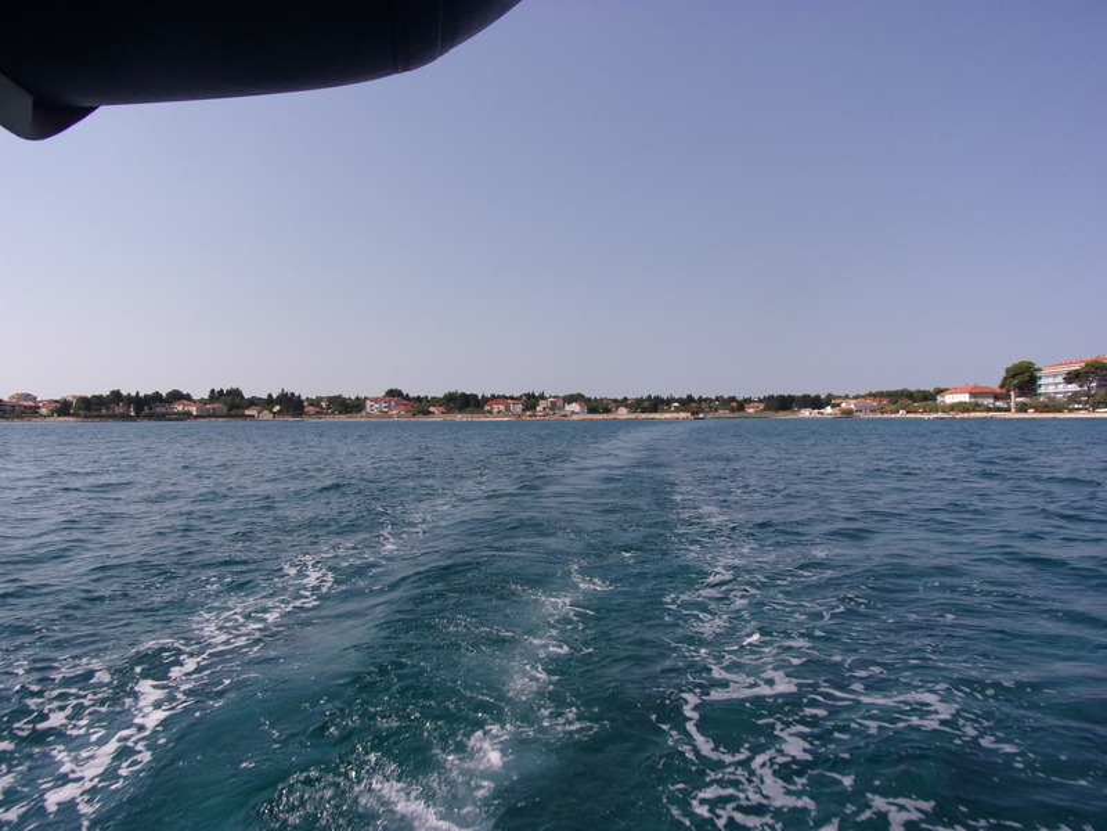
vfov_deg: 56.8
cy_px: 416
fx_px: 768
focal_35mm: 24
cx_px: 554
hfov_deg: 71.6
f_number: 10.8
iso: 80
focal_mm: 4.3
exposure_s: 1/160
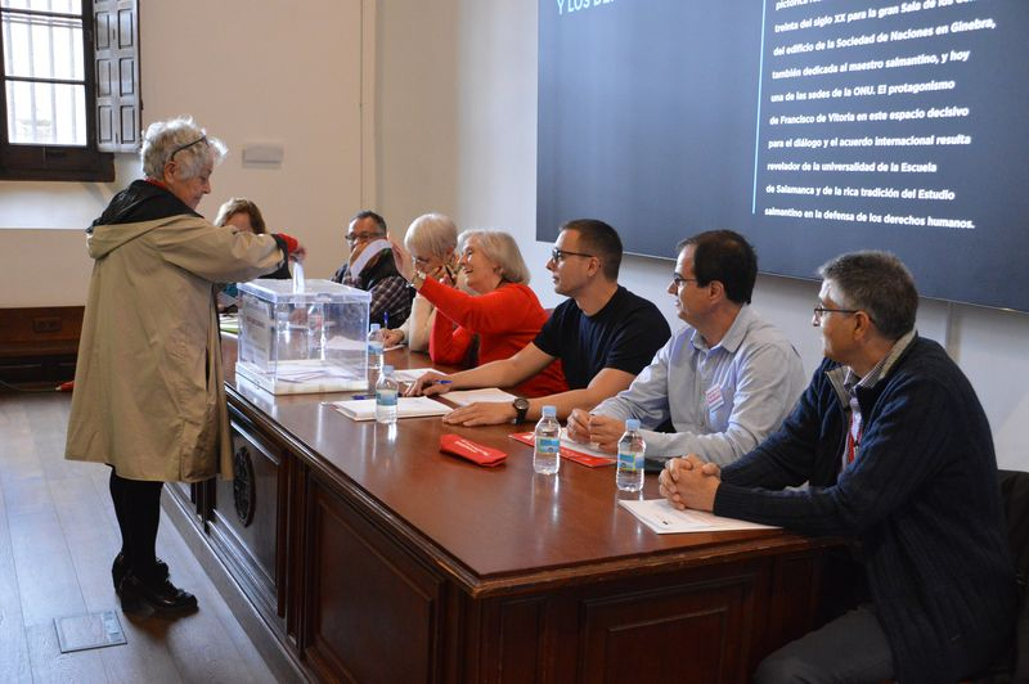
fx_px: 1114
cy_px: 342
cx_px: 514
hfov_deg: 49.6
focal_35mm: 39
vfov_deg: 34.2
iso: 3200
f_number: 5.6
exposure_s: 1/125
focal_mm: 26
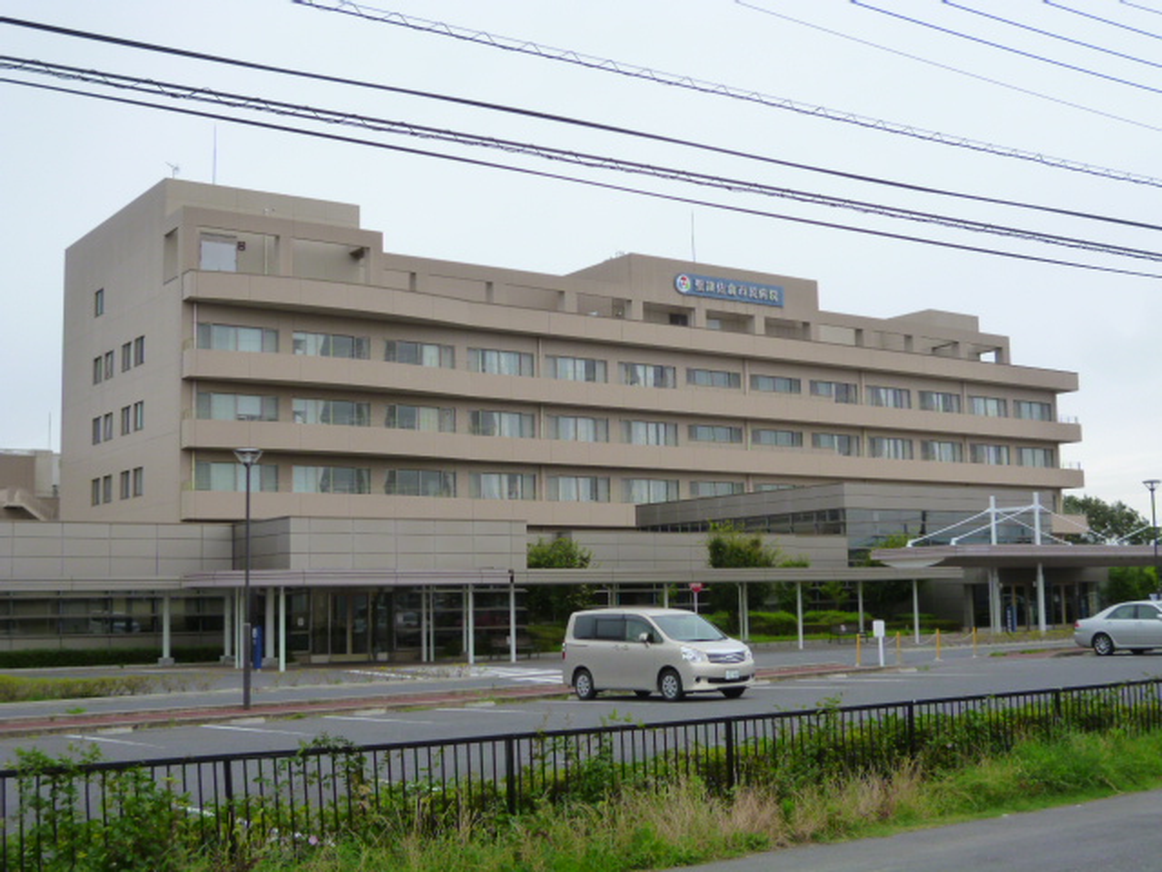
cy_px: 436
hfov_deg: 42.9
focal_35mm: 44
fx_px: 1477
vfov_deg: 32.9
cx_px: 581
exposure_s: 1/400
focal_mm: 7.9
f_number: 3.3
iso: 160
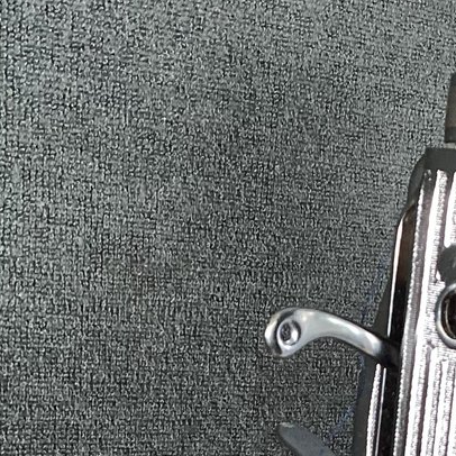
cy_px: 608
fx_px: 1520
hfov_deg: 16.7
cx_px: 450
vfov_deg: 16.1
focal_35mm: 102
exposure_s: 1/60
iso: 100
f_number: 2.4
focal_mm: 3.3
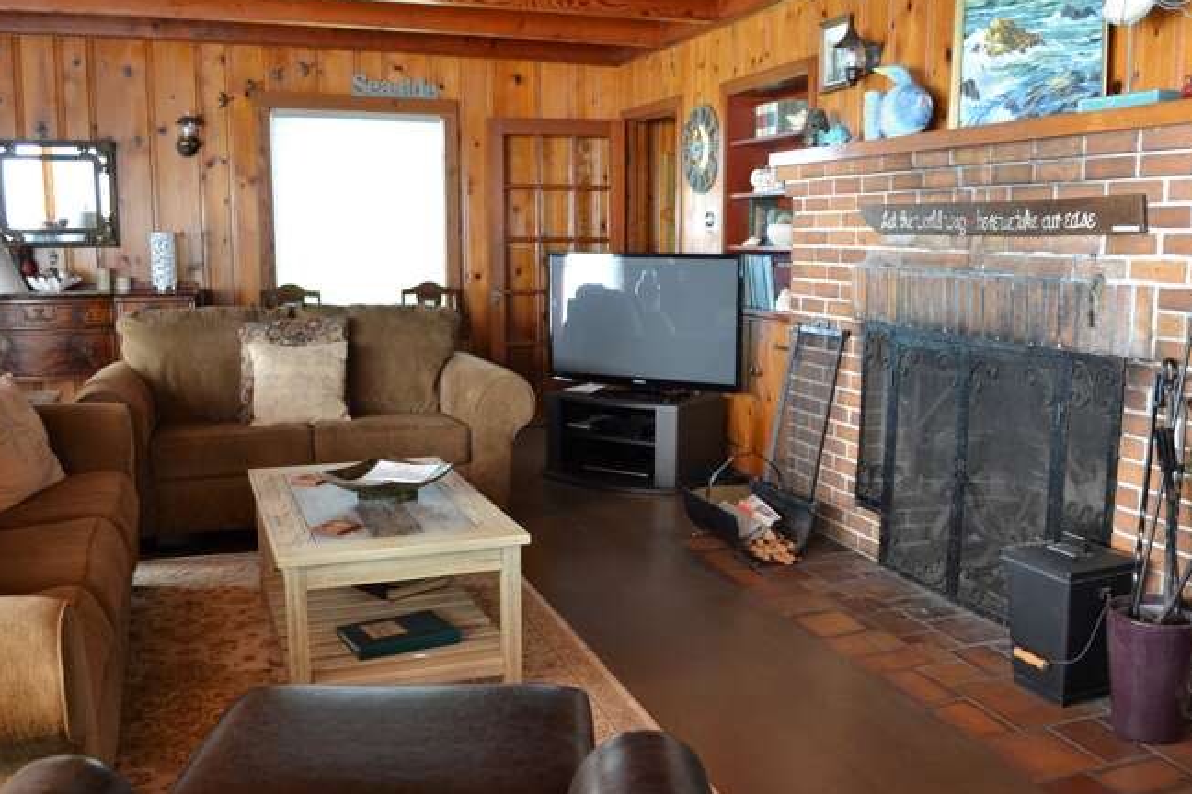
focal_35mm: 32
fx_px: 1059
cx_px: 660
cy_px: 430
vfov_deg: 41.1
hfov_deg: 58.6
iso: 640
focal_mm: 18
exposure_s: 1/15
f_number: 3.5
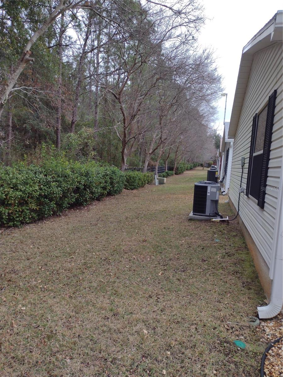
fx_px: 294
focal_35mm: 27
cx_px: 142
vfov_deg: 65.3
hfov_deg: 51.4
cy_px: 188
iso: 100
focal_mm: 4.71
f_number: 1.7
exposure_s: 1/549
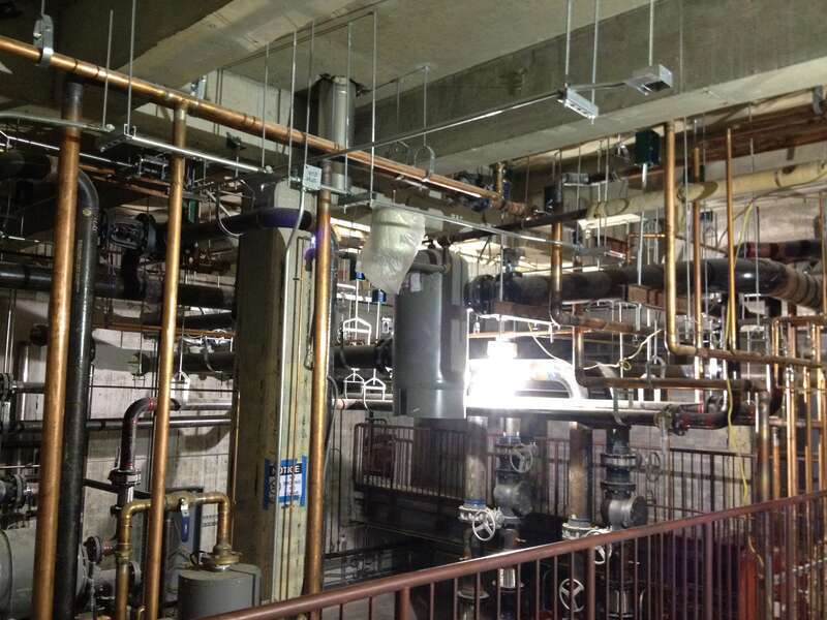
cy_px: 310
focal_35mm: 35
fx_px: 836
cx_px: 414
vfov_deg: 40.7
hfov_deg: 52.6
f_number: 2.4
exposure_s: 1/20
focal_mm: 4.28
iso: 320
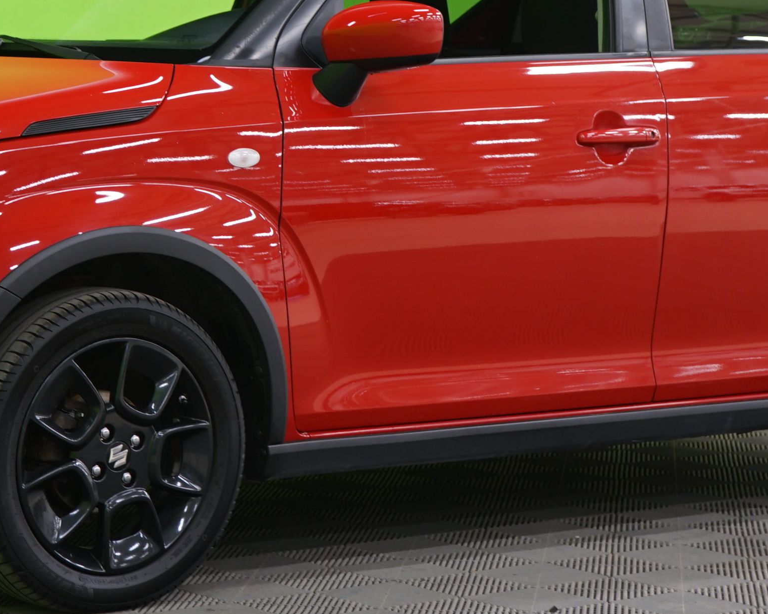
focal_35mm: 123
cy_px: 104
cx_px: 316
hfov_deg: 15.6
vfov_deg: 12.5
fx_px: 2795
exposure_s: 1/6
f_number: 4.5
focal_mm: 51
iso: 400
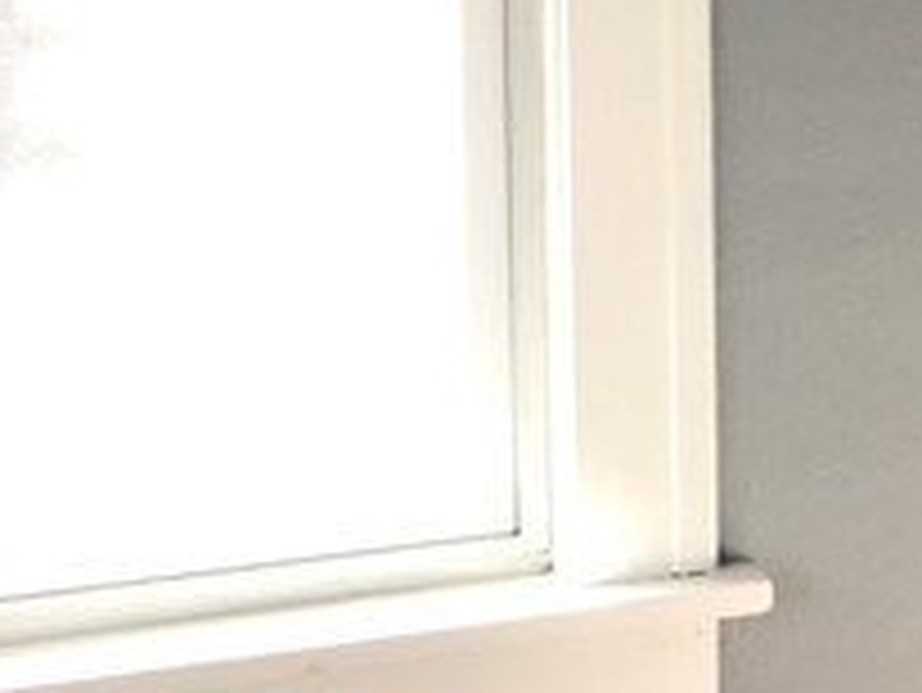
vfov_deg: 10.0
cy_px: -238
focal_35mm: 145
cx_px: 1381
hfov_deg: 12.9
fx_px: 3864
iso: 25
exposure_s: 1/100
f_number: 2.2
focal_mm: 4.15
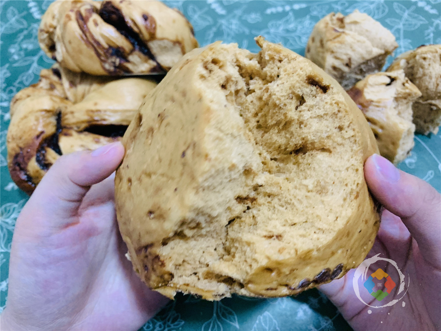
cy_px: 166
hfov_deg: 67.3
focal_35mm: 26
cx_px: 220
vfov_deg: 53.1
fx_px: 331
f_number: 1.8
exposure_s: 1/40
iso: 400
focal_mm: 4.25
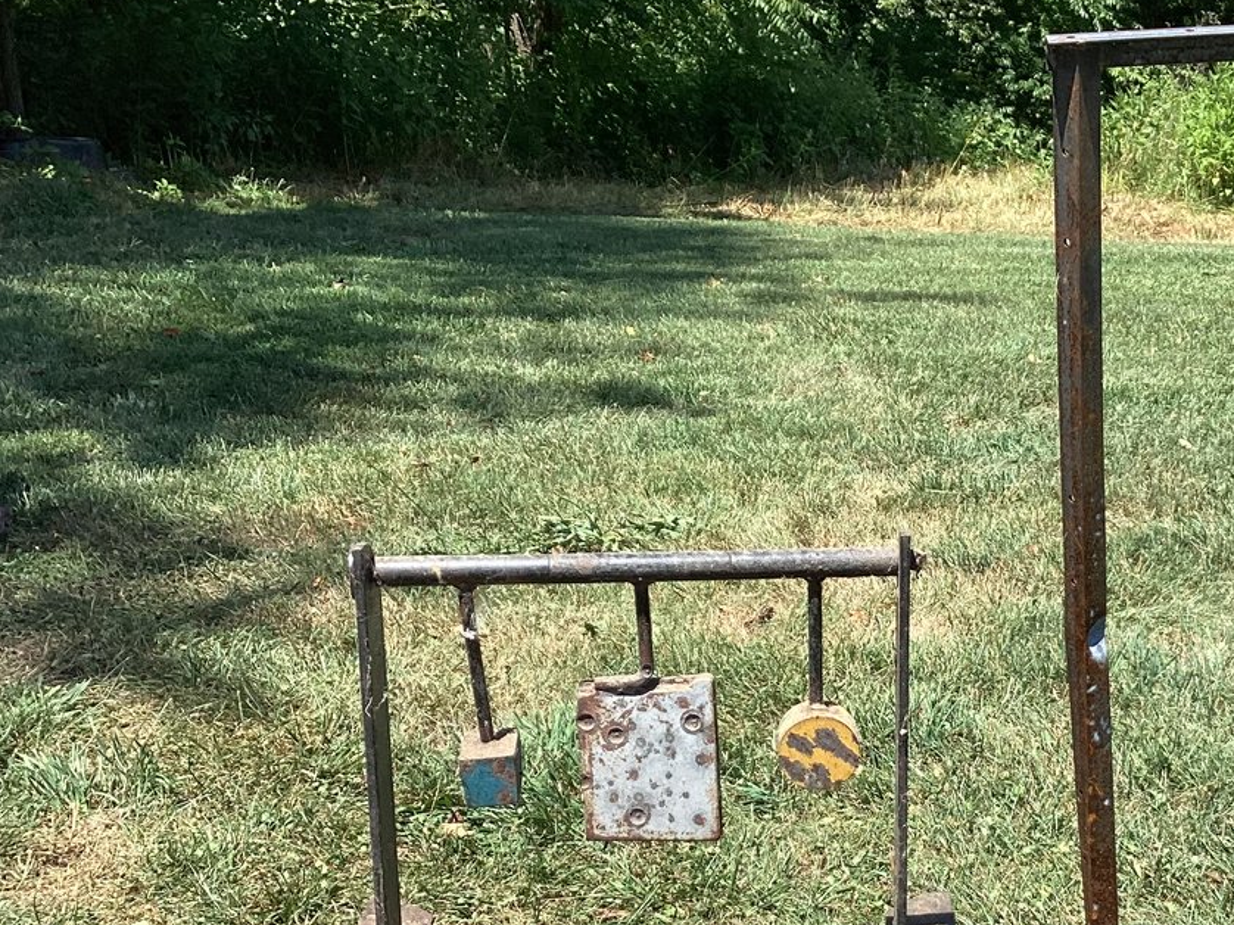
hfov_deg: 33.7
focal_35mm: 56
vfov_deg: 25.8
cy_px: 674
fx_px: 1996
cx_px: 924
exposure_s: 1/679
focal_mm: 3.3
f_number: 2.4
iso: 25
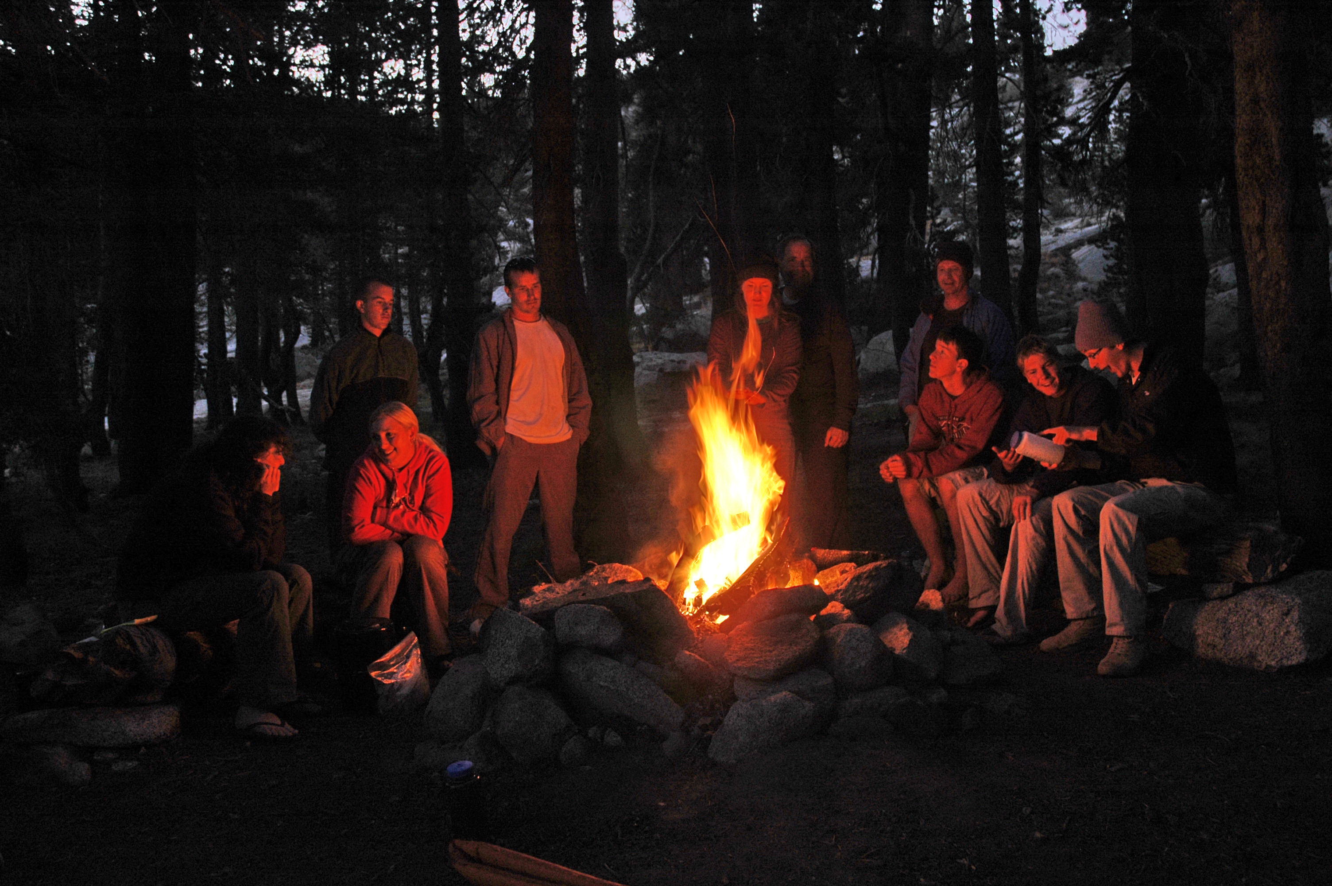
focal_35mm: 38
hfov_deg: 51.3
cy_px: 443
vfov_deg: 35.4
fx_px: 1386
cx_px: 666
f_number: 3.8
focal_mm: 25
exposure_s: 1/6
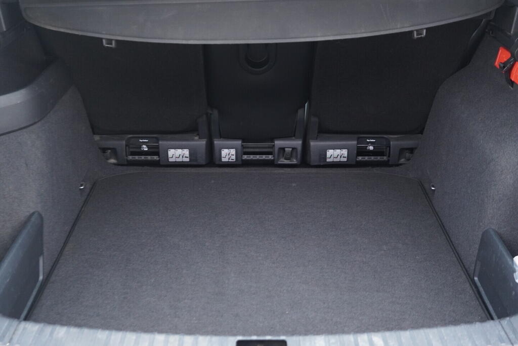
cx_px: 259
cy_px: 173
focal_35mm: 36
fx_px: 518
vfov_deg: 36.9
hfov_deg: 53.1
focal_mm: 24
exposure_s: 1/40
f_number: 2.8
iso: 1000
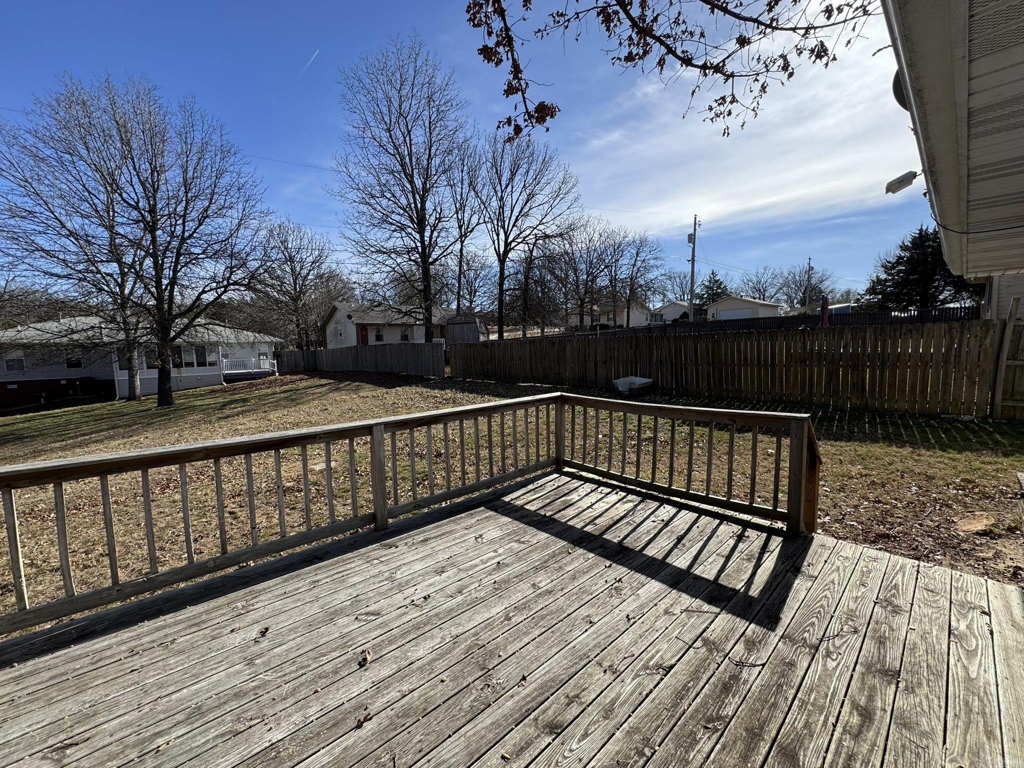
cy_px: 384
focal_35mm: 14
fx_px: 414
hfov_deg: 102.1
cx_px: 512
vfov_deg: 85.7
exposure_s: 1/1020
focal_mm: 2.22
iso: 40
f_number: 2.2
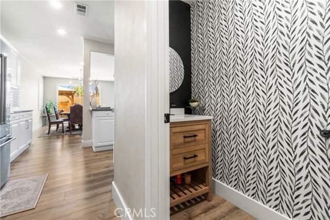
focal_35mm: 15
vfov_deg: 77.3
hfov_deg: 100.4
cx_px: 165
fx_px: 137
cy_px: 110
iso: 320
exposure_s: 1/40
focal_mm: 10
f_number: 8
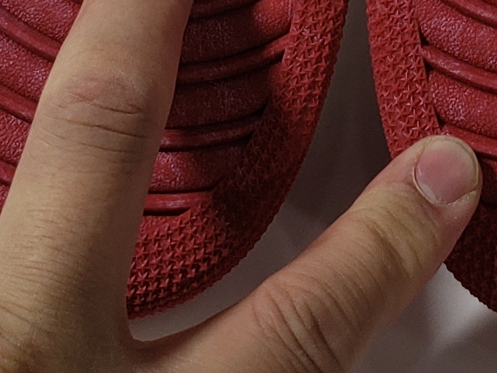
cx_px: 394
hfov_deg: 14.2
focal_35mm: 138
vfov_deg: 9.9
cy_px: -412
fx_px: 1981
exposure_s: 1/439
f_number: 1.5
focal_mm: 4.3
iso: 50
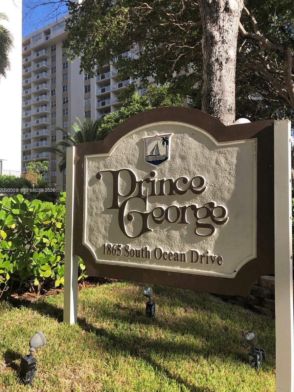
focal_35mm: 29
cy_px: 191
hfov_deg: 48.2
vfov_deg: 61.7
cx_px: 145
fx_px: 328
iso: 20
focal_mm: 4
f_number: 1.8
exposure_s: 1/979
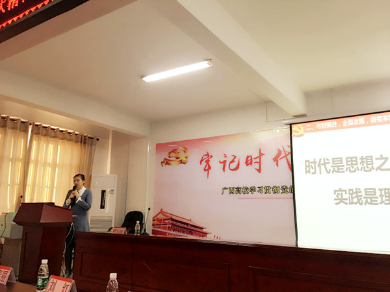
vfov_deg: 48.2
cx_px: 195
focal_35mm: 29
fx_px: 327
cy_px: 146
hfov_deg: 61.7
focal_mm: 4.15
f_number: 2.2
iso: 80
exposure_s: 1/17
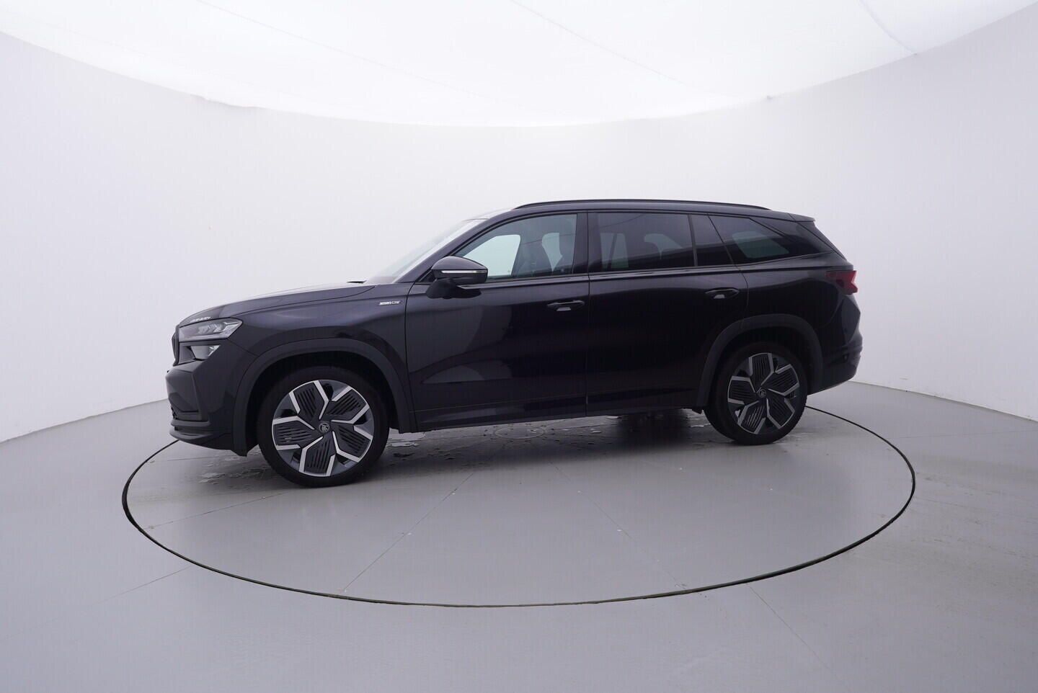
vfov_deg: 56.2
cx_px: 519
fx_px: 649
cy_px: 346
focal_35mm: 22
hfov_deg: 77.3
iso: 200
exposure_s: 1/80
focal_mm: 15
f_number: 5
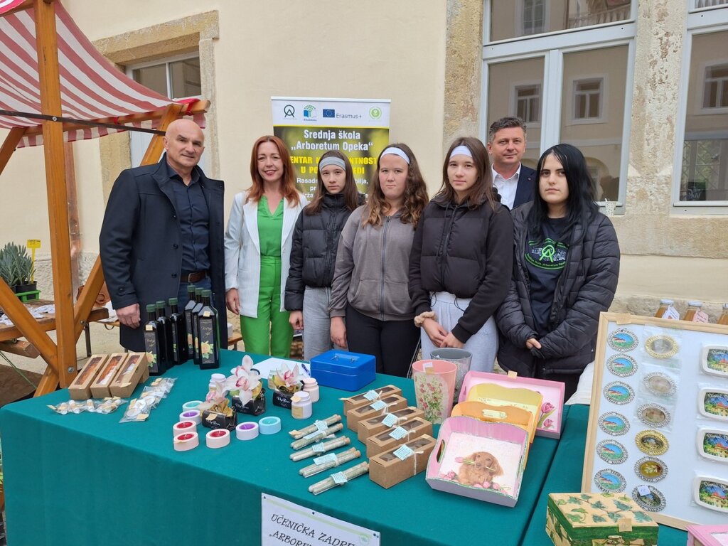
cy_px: 273
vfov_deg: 58.9
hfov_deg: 73.9
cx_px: 364
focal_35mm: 23
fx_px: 484
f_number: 1.8
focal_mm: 5.54
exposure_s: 1/710
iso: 40
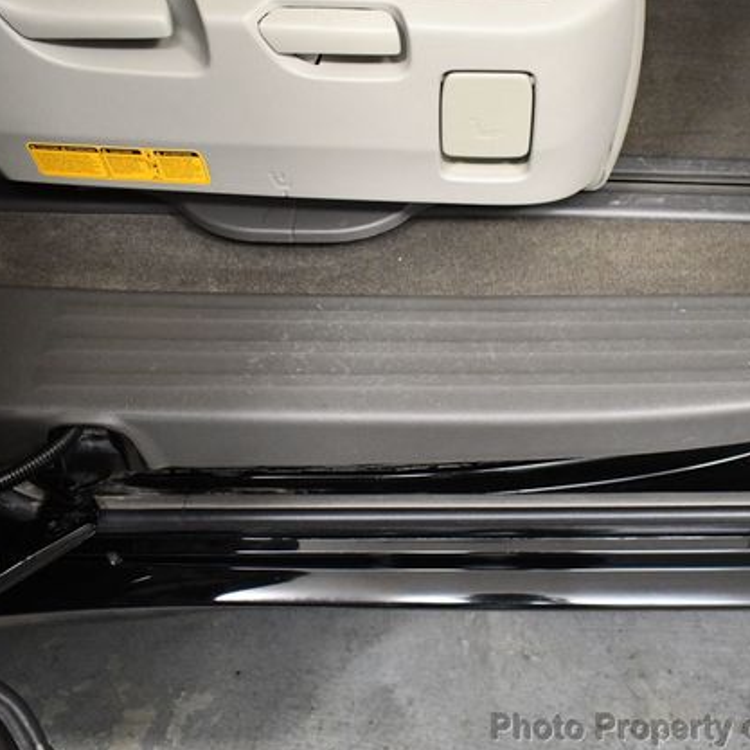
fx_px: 1152
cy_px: 378
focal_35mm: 47
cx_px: 469
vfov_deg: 36.1
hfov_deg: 35.9
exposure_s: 1/125
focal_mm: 18
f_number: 3.5
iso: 3200
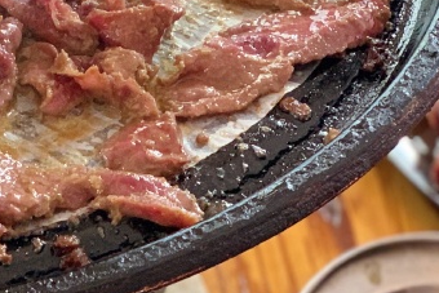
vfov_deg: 7.1
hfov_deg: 10.4
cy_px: -89
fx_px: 2330
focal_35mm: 191
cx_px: -217
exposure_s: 1/70
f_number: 2.4
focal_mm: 6
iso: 125
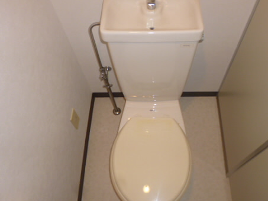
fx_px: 232
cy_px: 101
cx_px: 153
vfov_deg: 46.8
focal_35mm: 30
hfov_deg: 59.7
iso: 100
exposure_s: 1/60
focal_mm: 4.3
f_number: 2.5
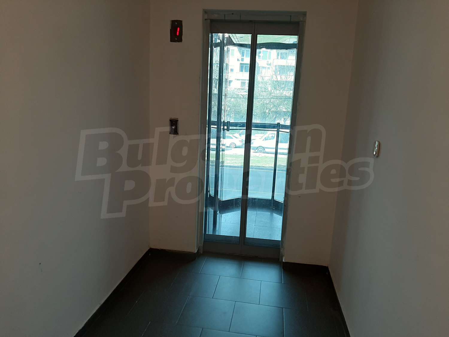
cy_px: 168
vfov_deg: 53.1
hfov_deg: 67.3
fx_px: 337
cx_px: 224
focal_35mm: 26
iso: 64
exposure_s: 1/50
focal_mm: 3.93
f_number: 1.7
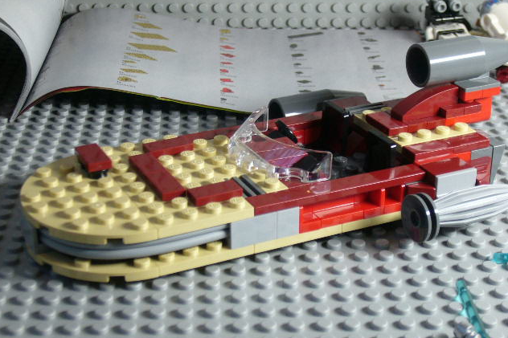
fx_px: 1100
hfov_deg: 26.0
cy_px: 150
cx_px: 252
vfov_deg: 17.5
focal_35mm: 78
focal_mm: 12.2
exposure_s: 1/30
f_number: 4.1
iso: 100
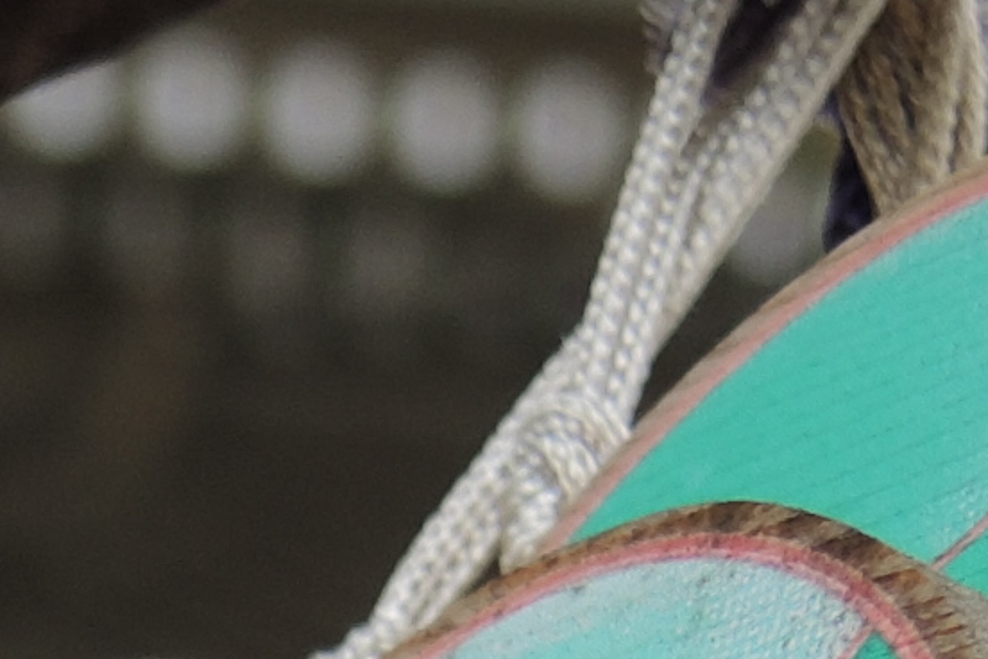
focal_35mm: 347
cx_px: -974
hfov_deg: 5.8
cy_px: 2324
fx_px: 9522
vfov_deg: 3.8
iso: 80
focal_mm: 9.9
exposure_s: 1/320
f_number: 2.5
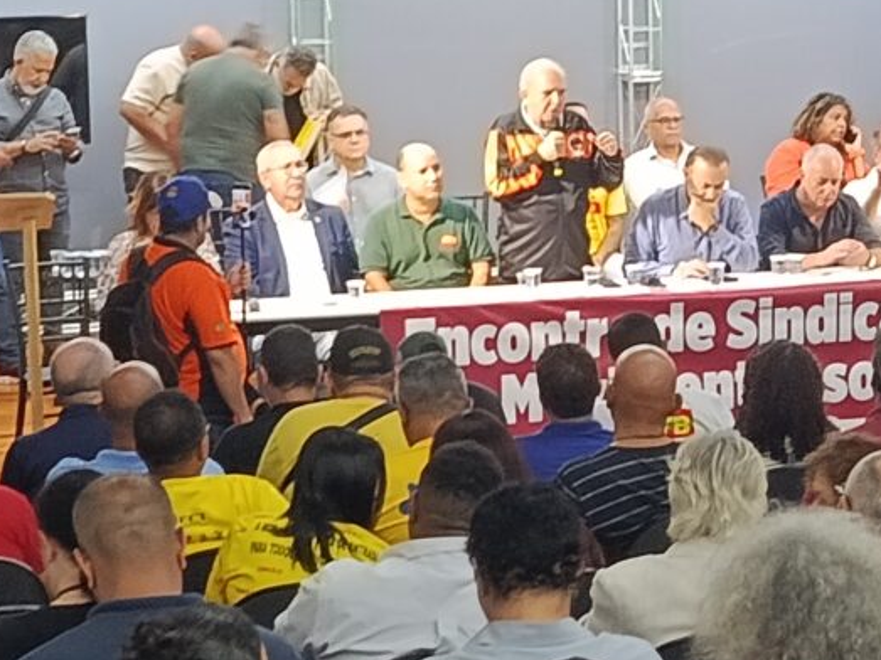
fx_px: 3588
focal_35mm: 141
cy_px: 463
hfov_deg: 14.0
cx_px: 569
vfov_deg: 10.5
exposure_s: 1/60
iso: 1040
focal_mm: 5.24
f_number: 1.7
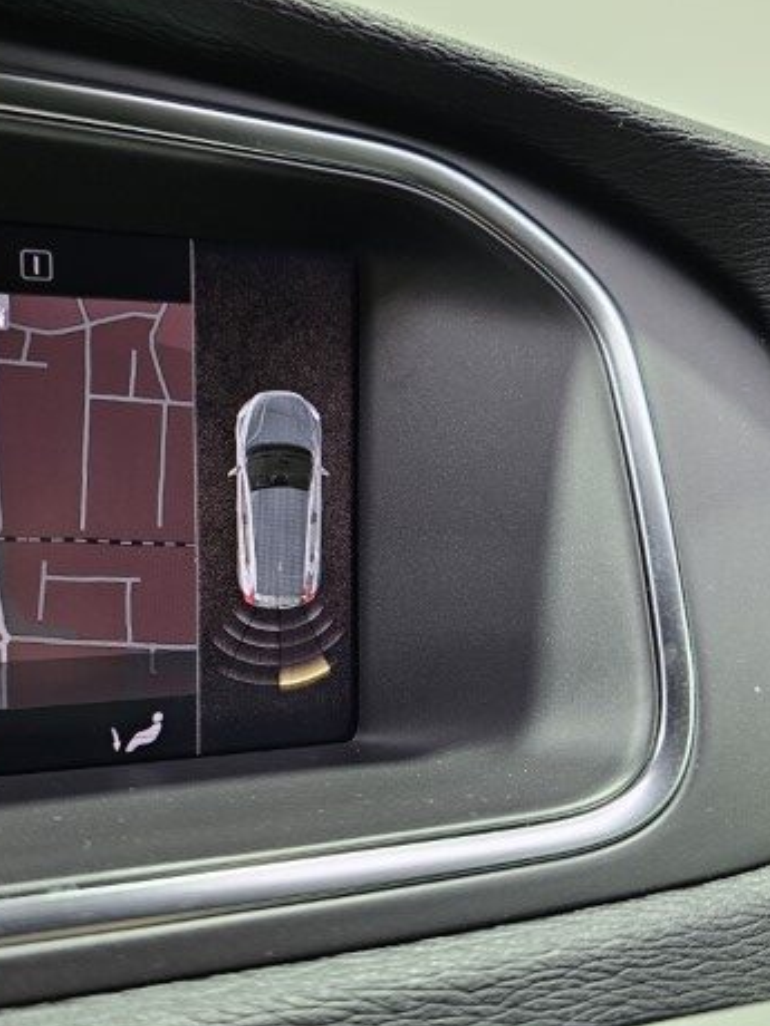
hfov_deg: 44.0
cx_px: 326
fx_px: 949
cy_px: 560
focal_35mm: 32
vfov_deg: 56.7
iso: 320
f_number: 1.7
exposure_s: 1/50
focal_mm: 6.3
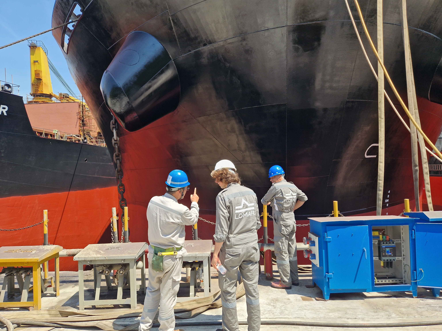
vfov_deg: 58.9
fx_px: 294
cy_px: 166
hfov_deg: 73.9
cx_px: 221
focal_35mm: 23
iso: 50
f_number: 1.8
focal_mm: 5.4
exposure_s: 1/690
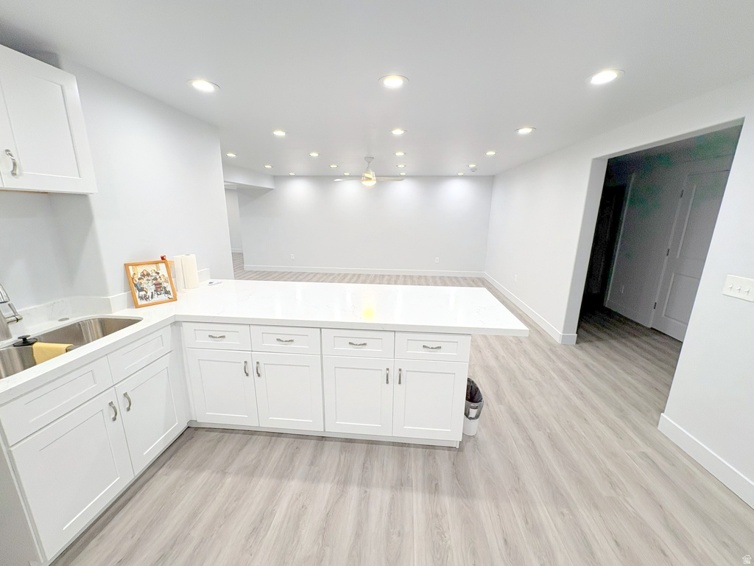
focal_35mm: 14
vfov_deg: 85.7
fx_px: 305
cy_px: 283
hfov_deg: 102.1
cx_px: 377
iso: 100
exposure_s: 1/120
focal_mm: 2.22
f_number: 2.2
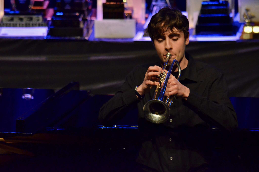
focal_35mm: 450
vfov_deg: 3.0
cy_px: 86
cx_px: 130
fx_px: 3230
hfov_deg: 4.6
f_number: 5.6
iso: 2500
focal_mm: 300
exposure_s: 1/160
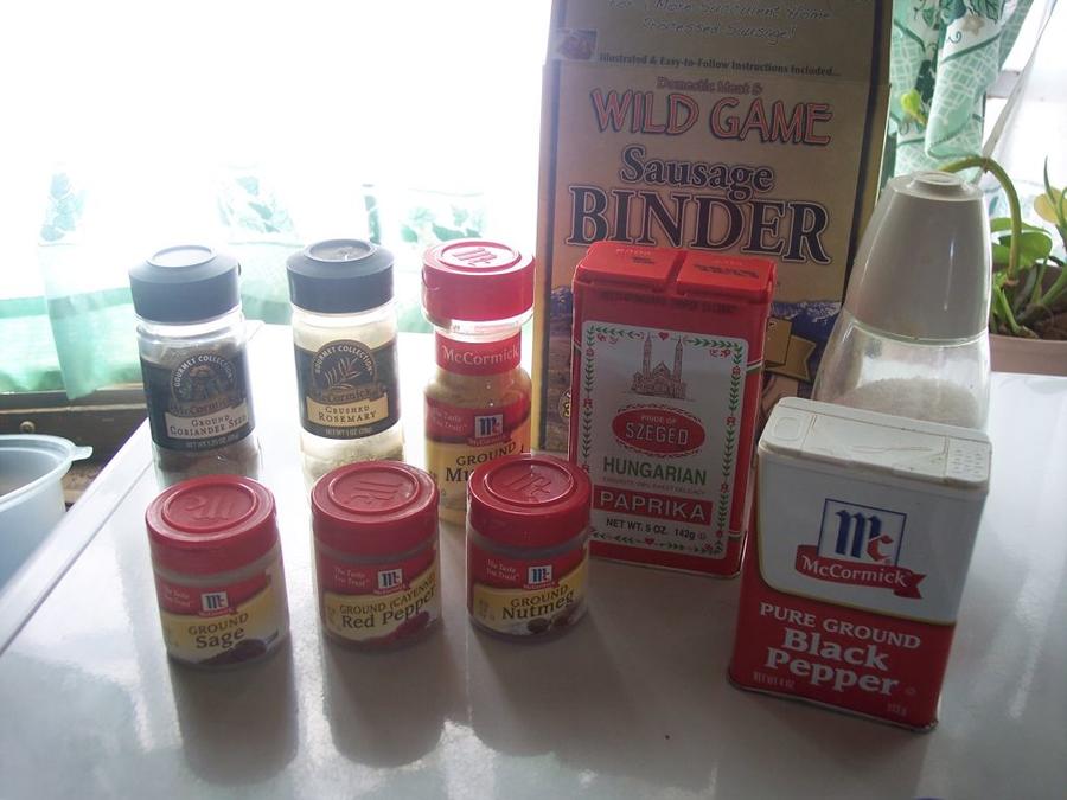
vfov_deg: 36.8
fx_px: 1202
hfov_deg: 47.9
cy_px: 400
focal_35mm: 39
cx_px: 534
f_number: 3.4
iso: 100
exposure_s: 1/30
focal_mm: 8
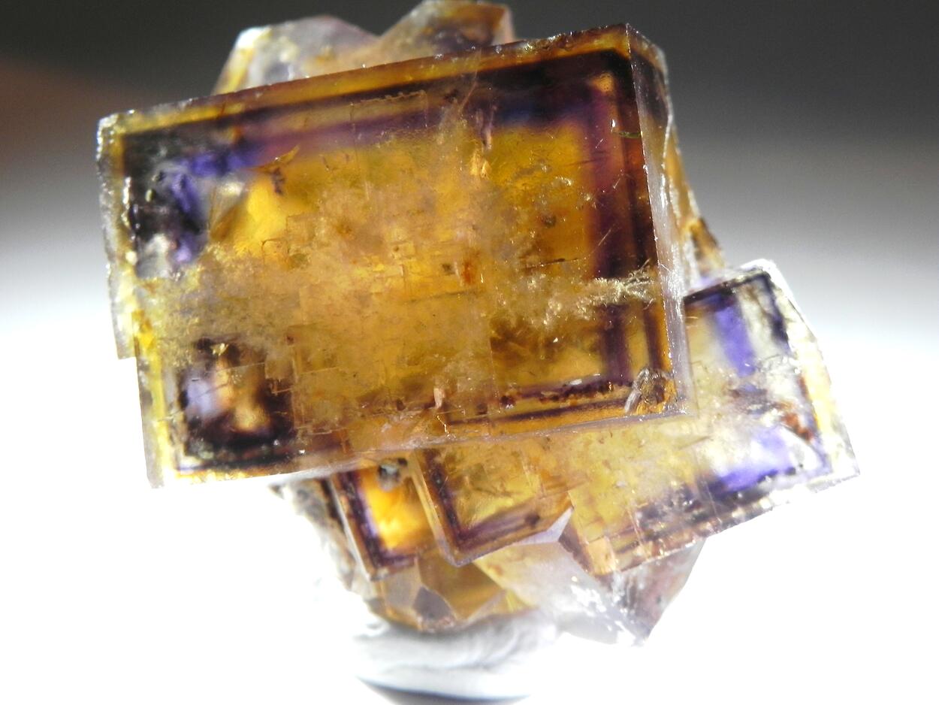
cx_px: 470
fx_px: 2849
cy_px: 352
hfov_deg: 18.7
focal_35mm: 105
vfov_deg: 14.1
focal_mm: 18.8
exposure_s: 1/108
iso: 160
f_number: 4
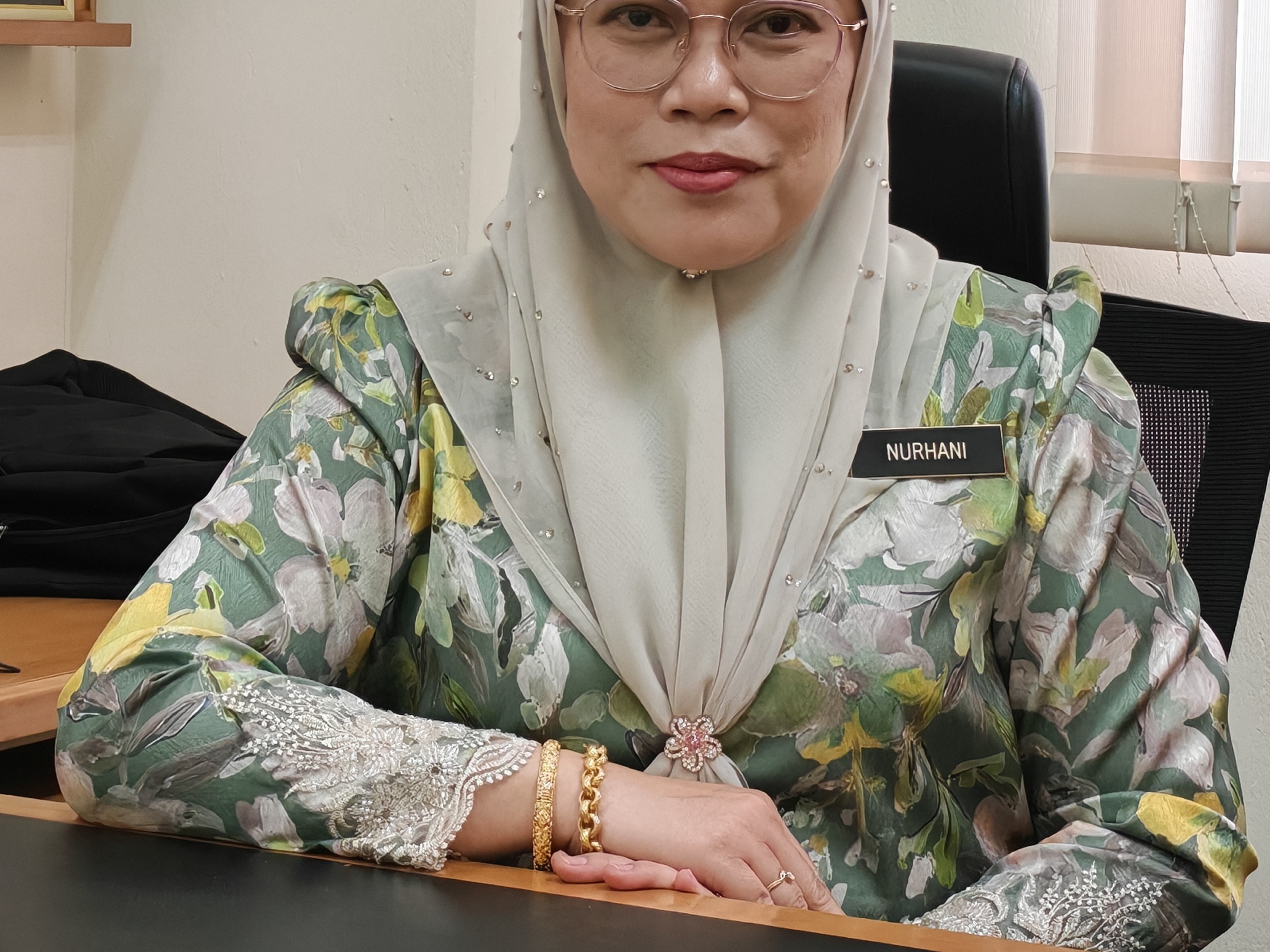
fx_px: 4440
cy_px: 159
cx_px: 405
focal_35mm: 121
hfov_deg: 16.2
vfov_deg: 12.2
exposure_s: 1/100
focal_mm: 6.12
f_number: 1.9
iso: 320
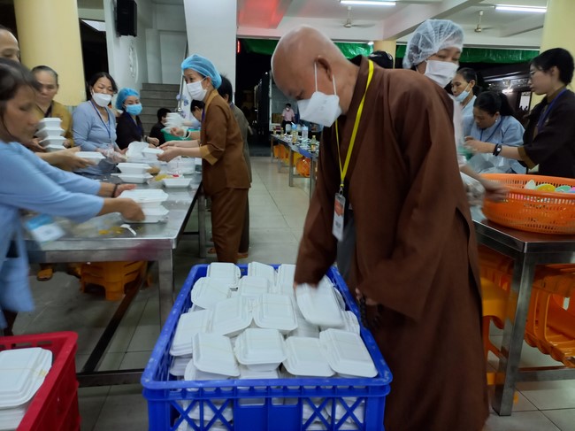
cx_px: 288
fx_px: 415
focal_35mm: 25
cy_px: 216
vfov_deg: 54.8
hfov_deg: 69.4
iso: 500
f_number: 1.8
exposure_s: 1/24
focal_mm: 4.65
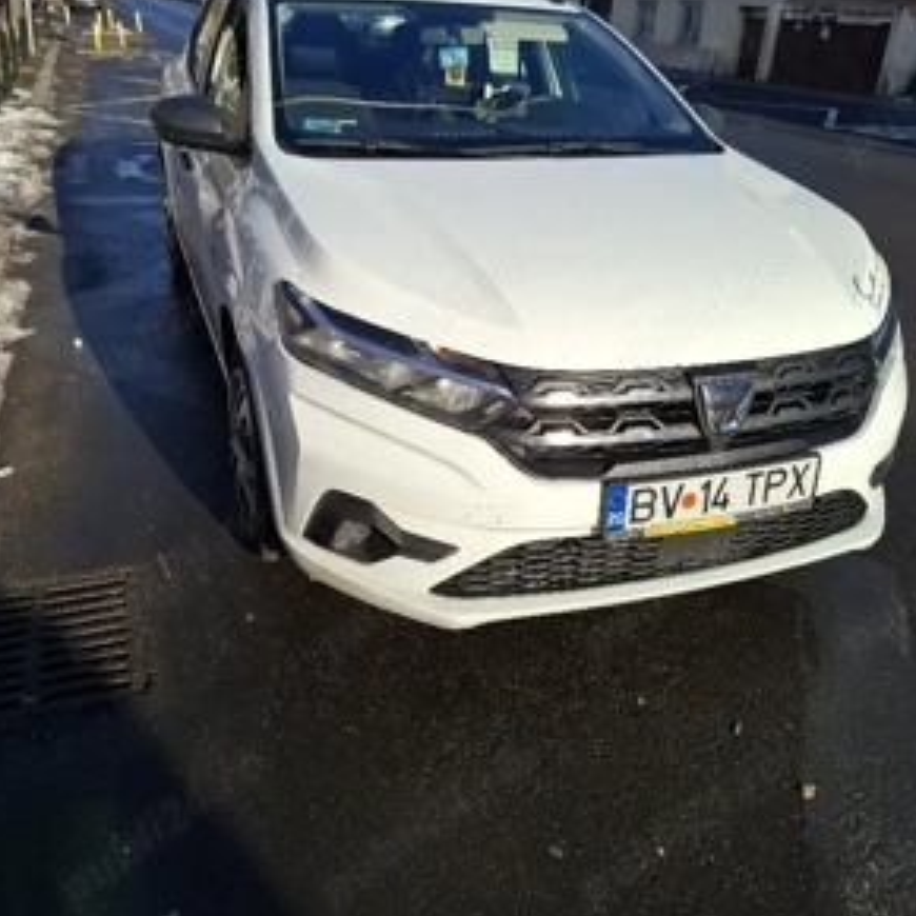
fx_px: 838
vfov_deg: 56.8
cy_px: 360
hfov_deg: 57.3
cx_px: 455
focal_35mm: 28
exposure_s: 1/2500
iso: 50
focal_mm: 5.54
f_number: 1.8
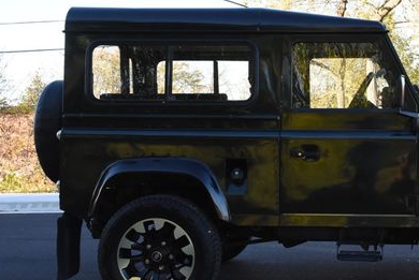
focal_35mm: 64
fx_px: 746
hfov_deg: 30.6
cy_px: 141
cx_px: 333
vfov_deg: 21.3
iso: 2000
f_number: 13
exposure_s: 1/320
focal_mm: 26
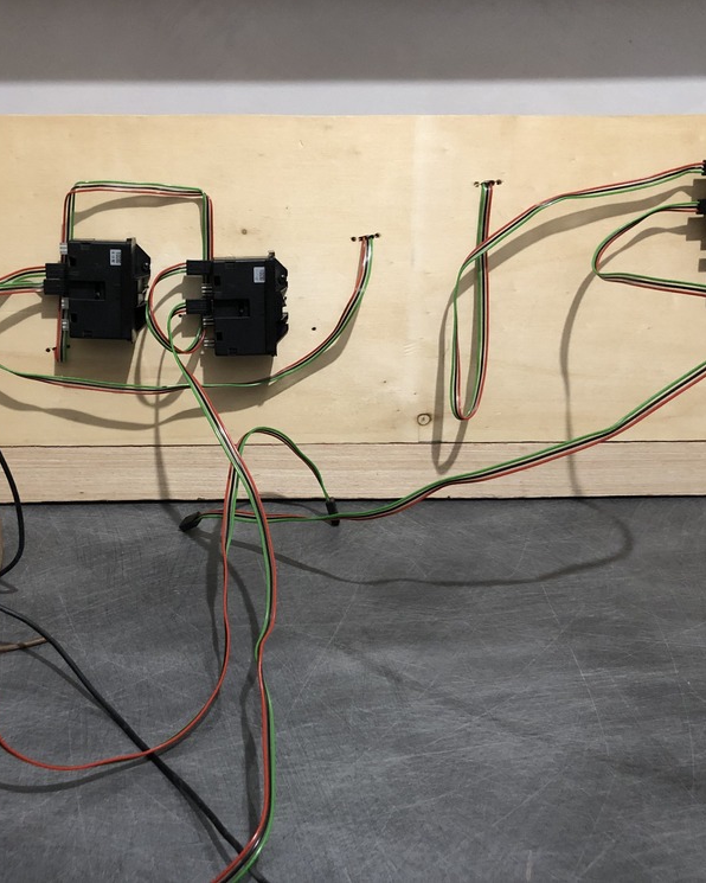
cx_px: 264
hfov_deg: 39.9
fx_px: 966
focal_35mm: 37
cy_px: 436
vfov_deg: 49.1
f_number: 1.8
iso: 100
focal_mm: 3.99
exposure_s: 1/11
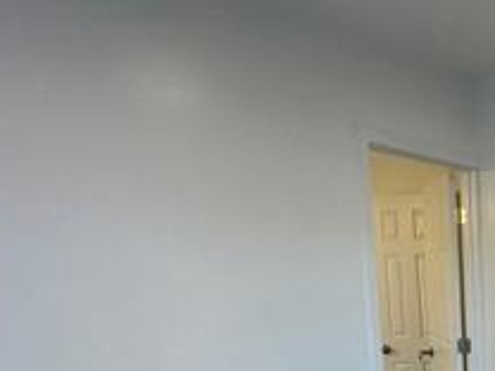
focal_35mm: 43
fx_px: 615
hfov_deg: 33.6
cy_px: 376
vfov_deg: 31.0
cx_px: 624
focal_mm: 2.22
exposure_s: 1/120
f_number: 2.2
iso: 100
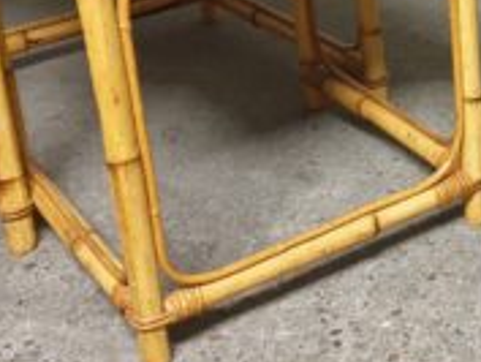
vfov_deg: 16.1
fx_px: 1224
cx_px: 527
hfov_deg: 21.1
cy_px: -84
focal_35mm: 88
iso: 250
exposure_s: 1/25
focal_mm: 4.3
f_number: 1.5
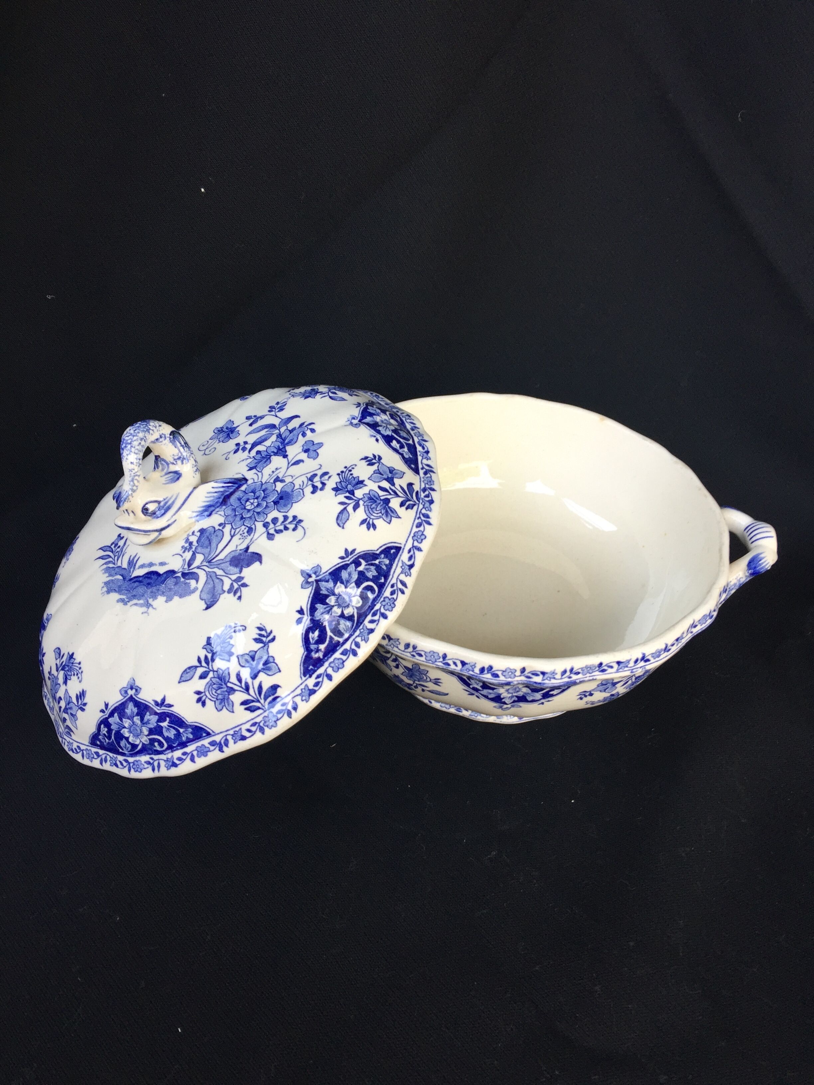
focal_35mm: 29
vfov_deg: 61.7
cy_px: 542
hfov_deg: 48.2
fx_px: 909
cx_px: 407
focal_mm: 4.15
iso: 40
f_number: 2.2
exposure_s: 1/100
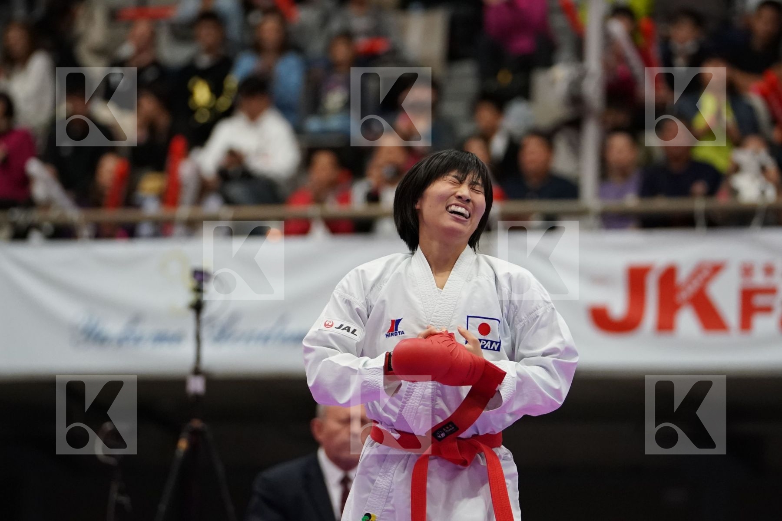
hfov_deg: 8.5
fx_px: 5278
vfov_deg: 5.7
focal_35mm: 243
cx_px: 391
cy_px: 260
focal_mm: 162
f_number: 2.8
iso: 3200
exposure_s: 1/1000
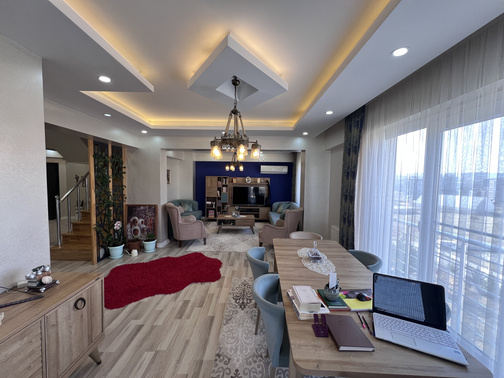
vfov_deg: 89.9
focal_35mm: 13
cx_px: 252
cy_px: 189
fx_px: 189
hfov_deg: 106.2
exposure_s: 1/100
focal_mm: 1.57
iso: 80
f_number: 1.8
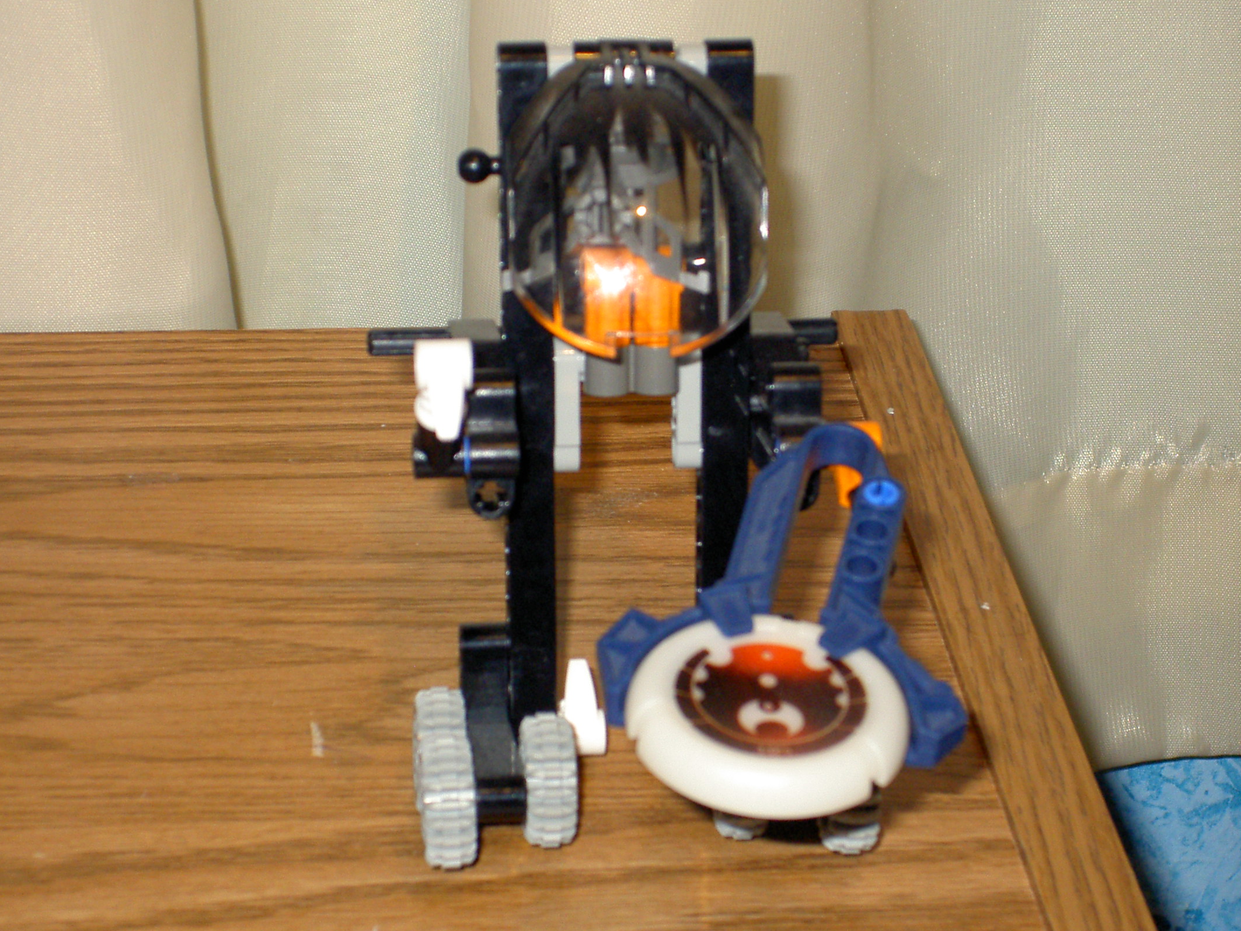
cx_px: 593
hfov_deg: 18.0
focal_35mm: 109
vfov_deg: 13.6
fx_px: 3908
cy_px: 469
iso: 200
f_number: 4.9
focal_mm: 16.8
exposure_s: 1/100
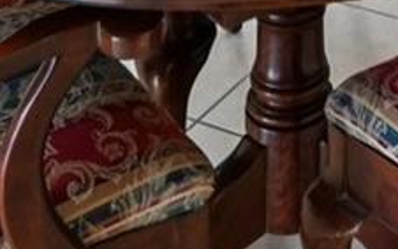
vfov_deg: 9.2
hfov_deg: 19.6
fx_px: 1095
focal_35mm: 101
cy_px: -580
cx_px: 449
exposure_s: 1/20
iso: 400
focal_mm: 14
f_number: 8
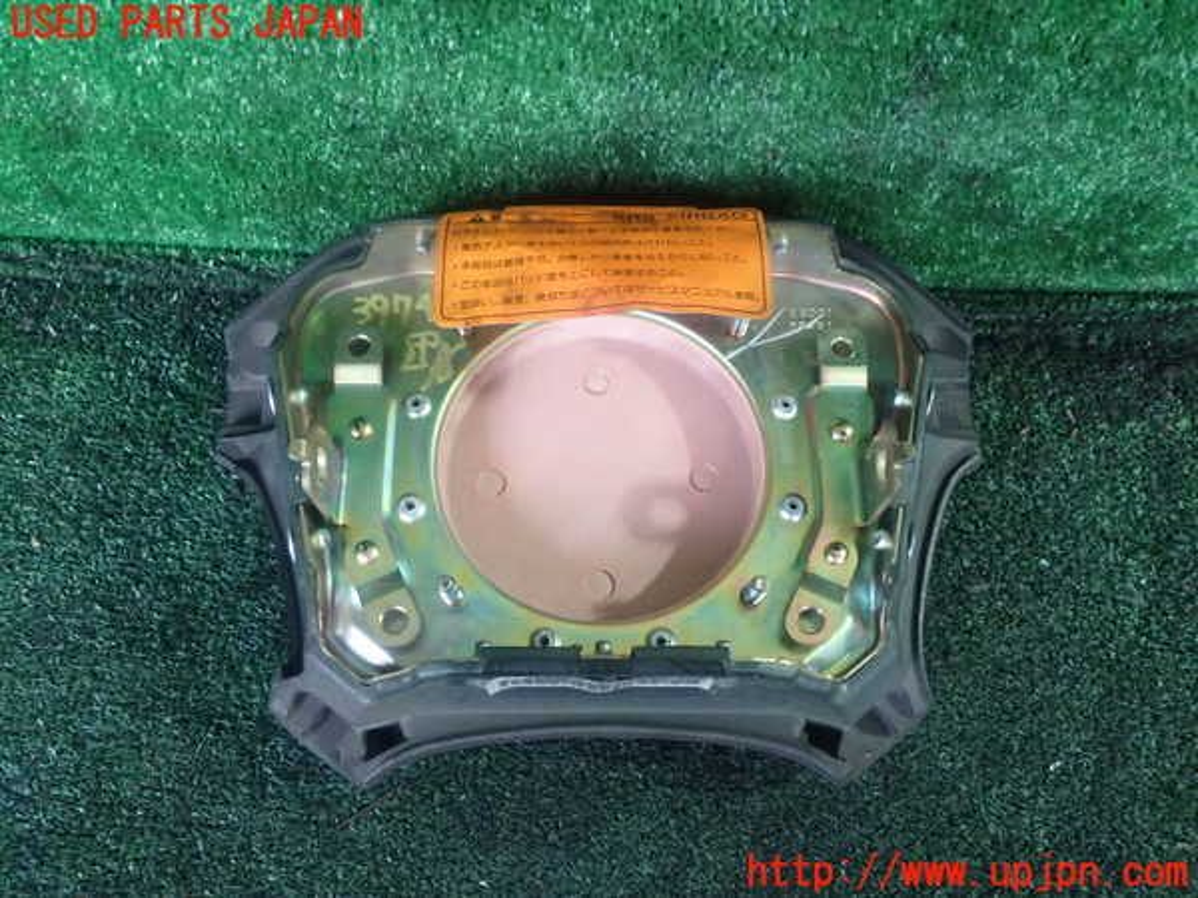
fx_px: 1038
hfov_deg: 60.0
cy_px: 449
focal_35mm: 30
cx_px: 599
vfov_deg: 46.8
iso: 640
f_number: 2.3
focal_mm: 5.4
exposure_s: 1/30
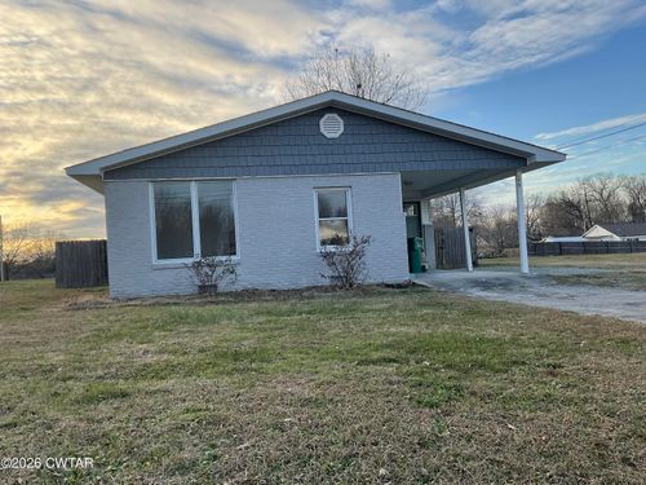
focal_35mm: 29
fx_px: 541
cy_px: 242
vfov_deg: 48.2
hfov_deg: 61.7
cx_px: 323
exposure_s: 1/599
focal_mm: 3
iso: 16
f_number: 1.8
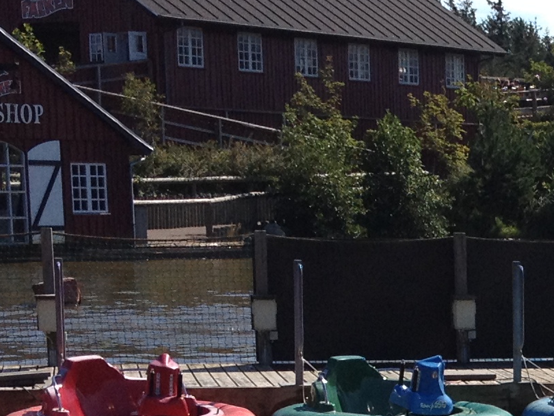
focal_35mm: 141
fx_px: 2257
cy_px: 556
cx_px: 787
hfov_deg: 13.3
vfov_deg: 10.3
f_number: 2.4
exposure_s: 1/1783
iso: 64
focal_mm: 4.28
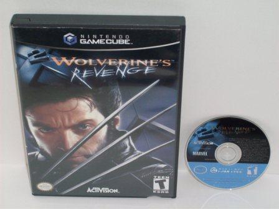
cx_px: 140
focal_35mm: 92
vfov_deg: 16.1
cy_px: 104
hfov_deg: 21.3
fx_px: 742
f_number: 4.7
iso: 160
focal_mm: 15.3
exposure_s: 1/80.3
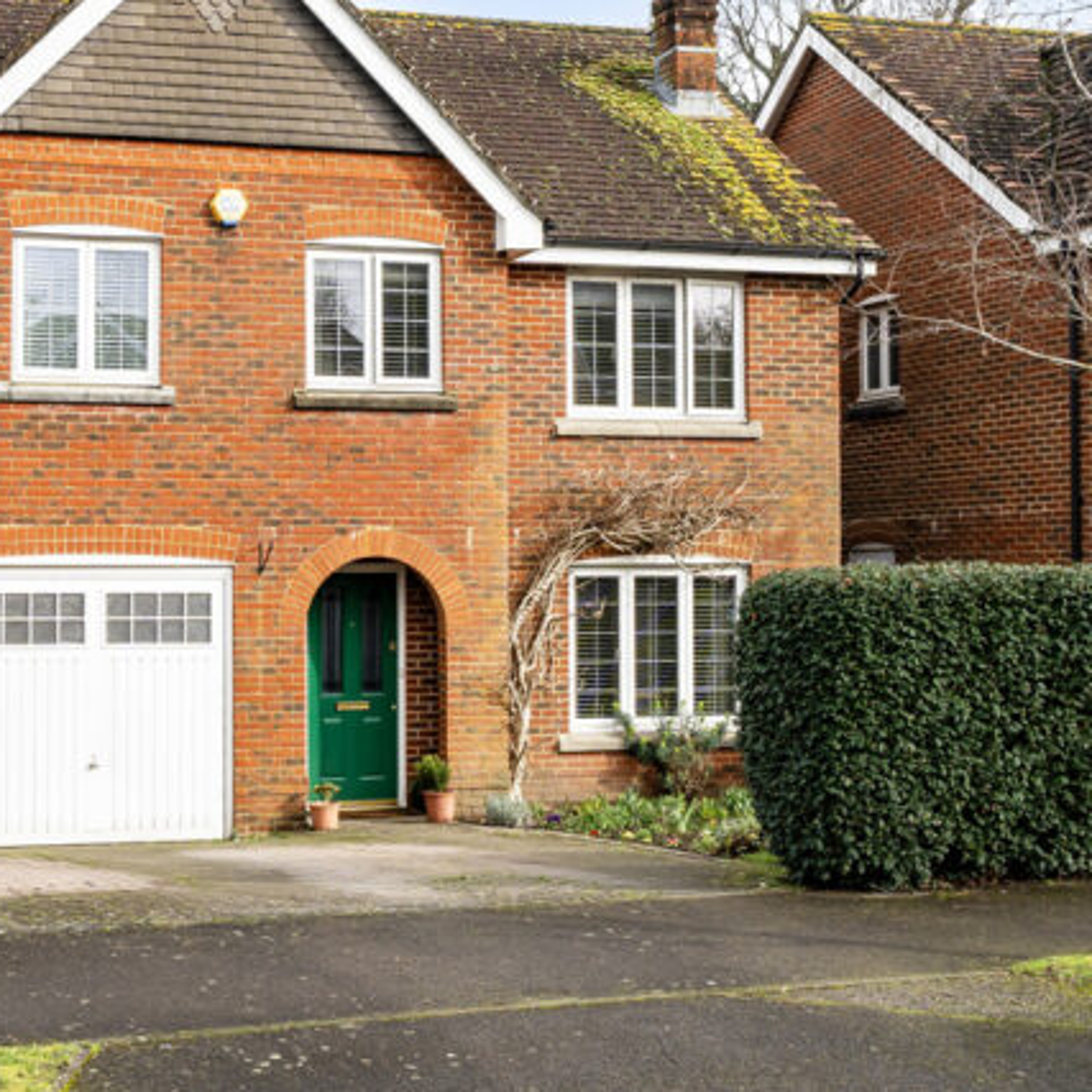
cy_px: 445
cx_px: 355
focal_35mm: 55
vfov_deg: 31.0
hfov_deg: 30.8
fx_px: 1963
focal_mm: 24
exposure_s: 1/200
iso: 400
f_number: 8
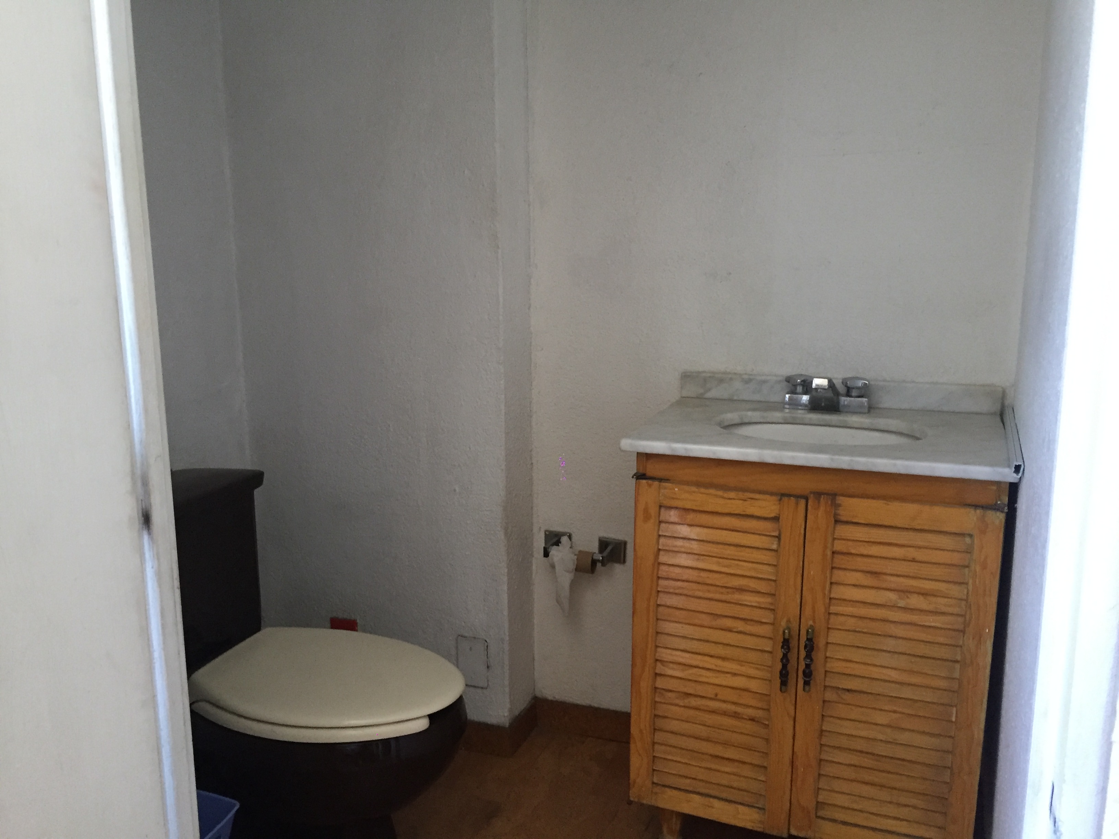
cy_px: 420
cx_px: 560
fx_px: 937
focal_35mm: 29
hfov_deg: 61.7
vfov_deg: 48.2
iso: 250
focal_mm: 4.15
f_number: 2.2
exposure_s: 1/24
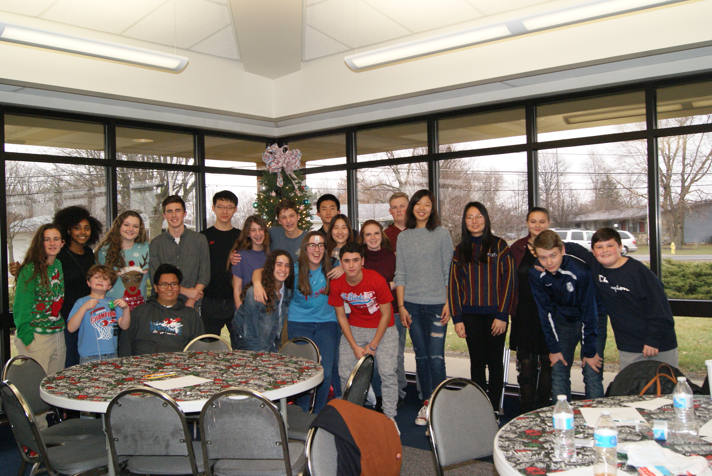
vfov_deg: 37.0
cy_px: 238
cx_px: 356
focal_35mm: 36
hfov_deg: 53.1
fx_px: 713
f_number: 5.6
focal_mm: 24
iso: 400
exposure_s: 1/80
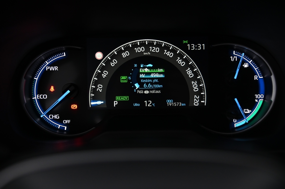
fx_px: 364
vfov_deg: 29.2
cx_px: 142
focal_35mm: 46
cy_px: 94
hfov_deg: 42.8
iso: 2000
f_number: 4
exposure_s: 1/40
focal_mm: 46
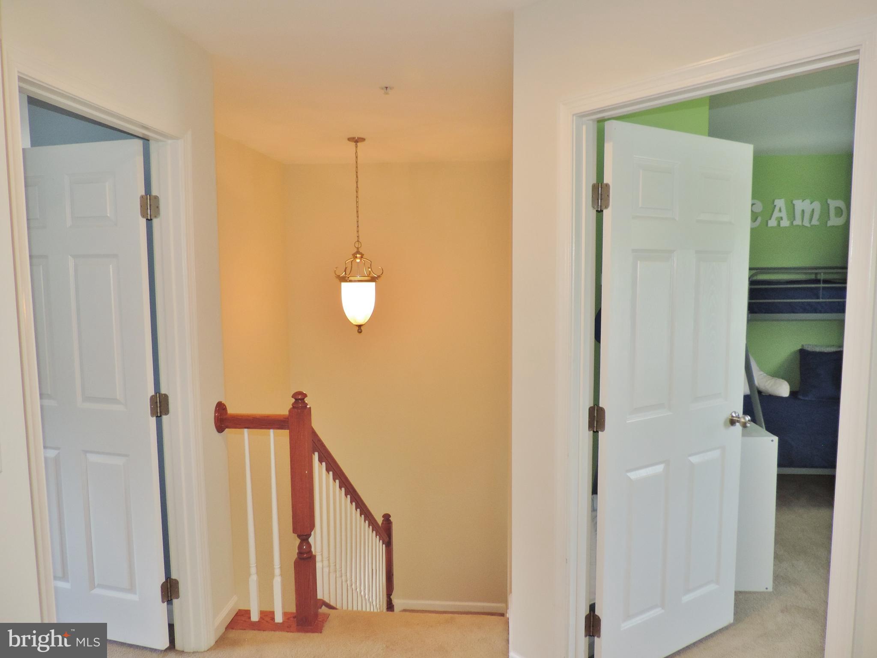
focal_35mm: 24
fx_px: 608
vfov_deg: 56.8
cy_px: 329
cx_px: 438
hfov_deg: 71.6
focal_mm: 4.3
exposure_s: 1/40
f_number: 3
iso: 280
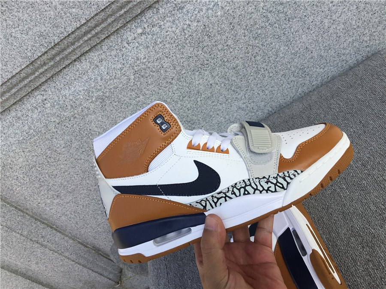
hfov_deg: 58.4
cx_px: 193
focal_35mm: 31
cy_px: 144
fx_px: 346
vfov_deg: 45.4
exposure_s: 1/849
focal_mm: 3.3
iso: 25
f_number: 2.4
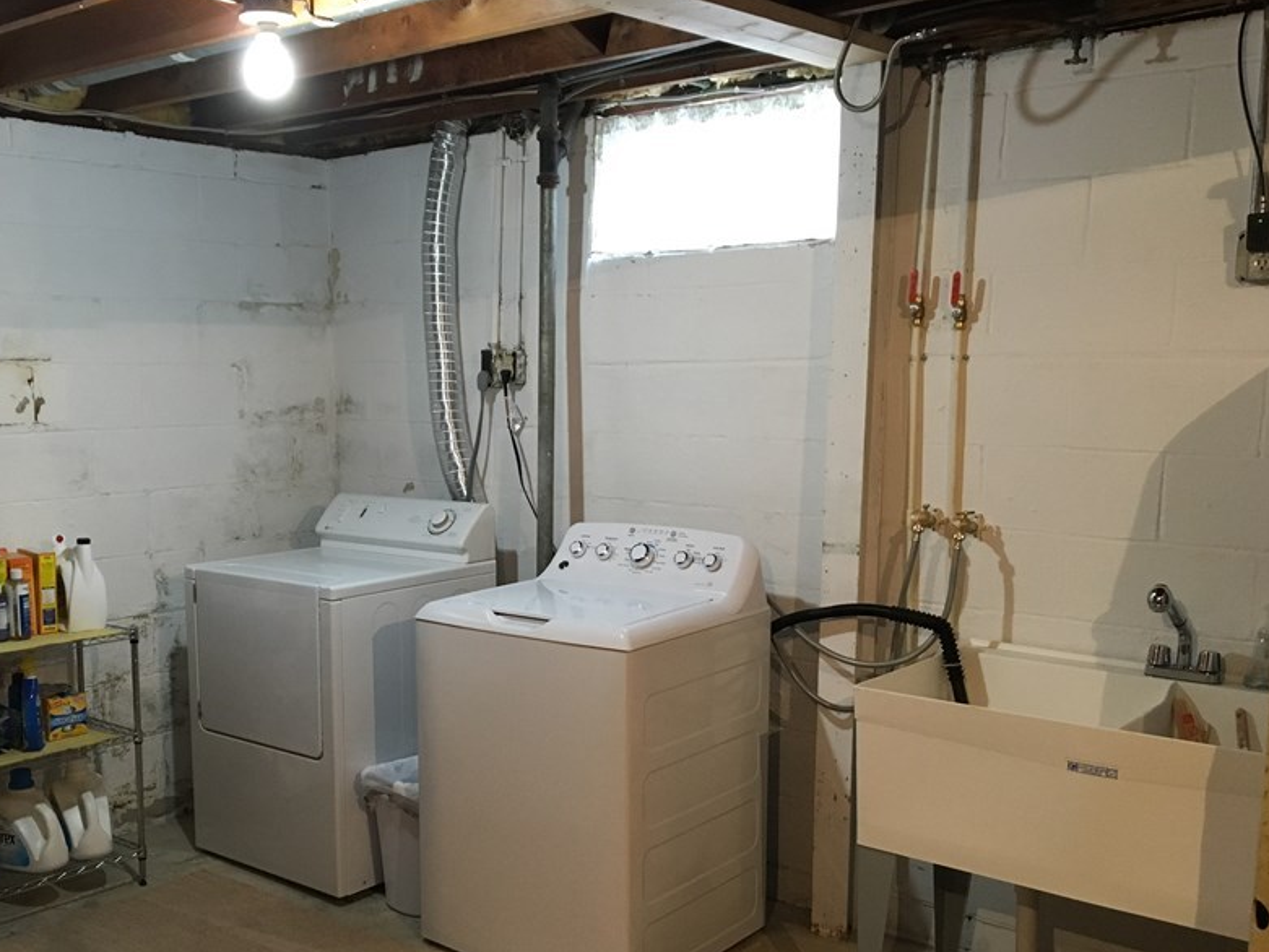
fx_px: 1393
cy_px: 588
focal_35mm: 38
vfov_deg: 37.5
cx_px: 468
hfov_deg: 48.5
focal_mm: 4.15
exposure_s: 1/30
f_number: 2.2
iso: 160
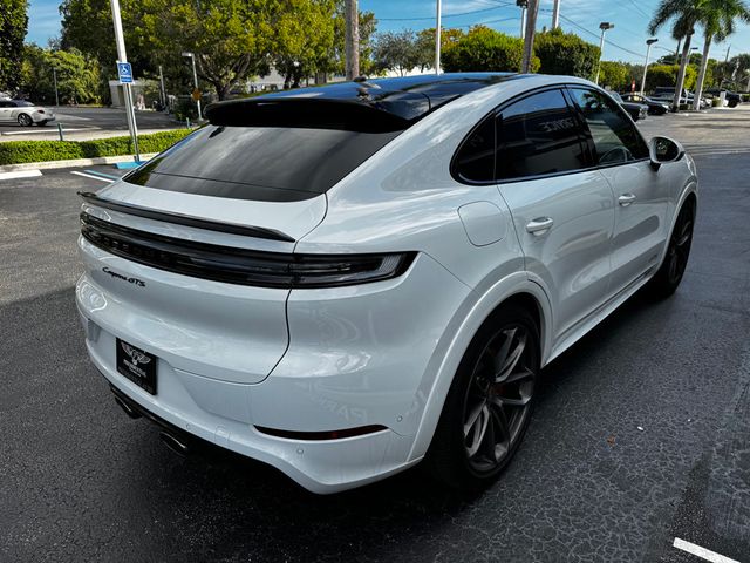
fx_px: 520
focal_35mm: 24
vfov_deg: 56.8
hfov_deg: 71.6
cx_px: 375
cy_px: 282
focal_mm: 6.76
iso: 80
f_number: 1.78
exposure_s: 1/1721
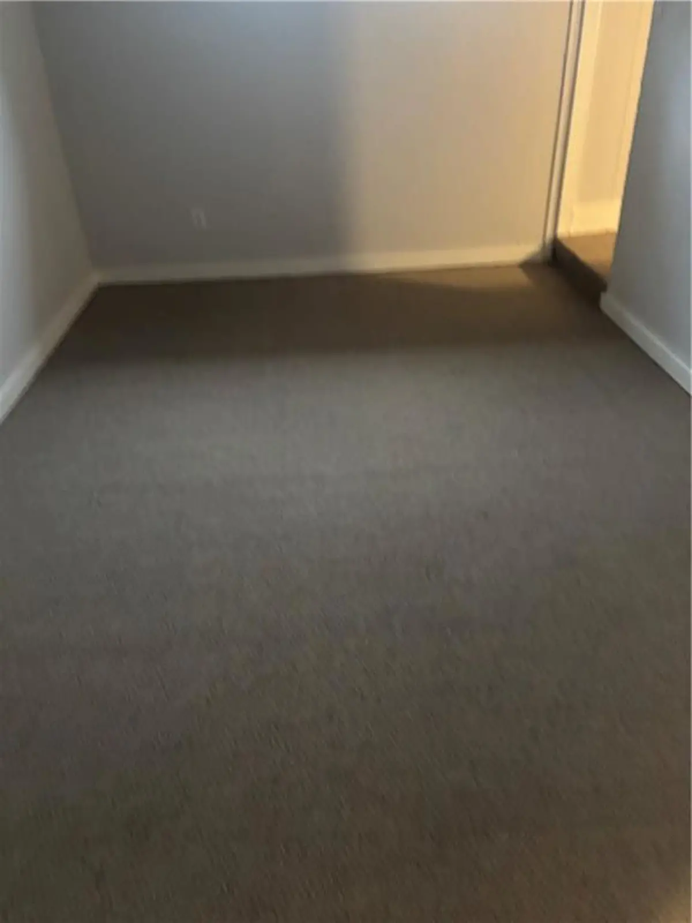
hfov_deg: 53.1
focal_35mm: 26
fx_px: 693
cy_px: 462
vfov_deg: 67.3
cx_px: 346
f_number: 1.6
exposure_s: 1/30
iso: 640
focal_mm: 5.96
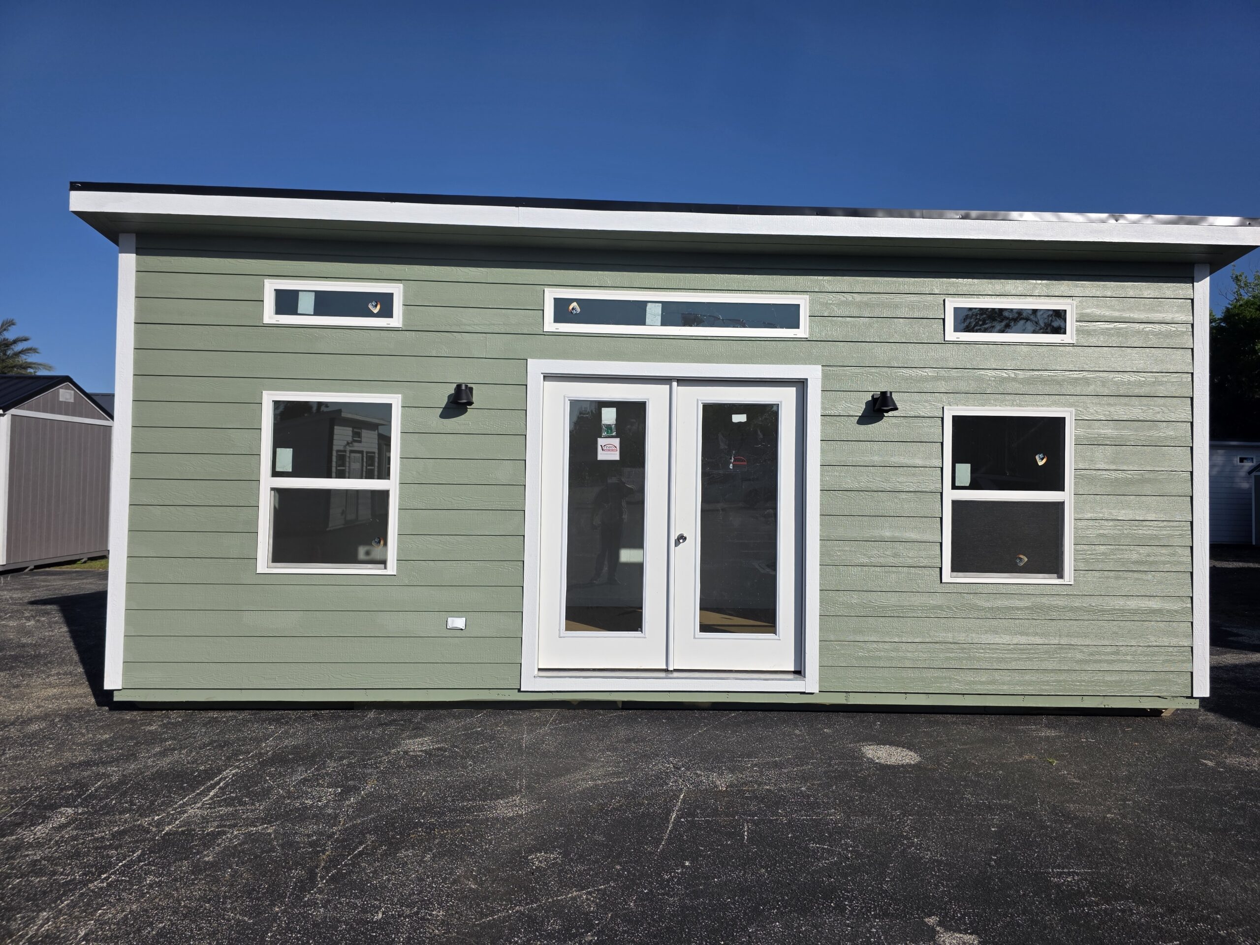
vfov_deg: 58.9
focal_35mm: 23
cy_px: 472
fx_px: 837
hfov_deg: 73.9
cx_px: 630
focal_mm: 6.3
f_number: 1.7
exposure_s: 1/7944
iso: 64
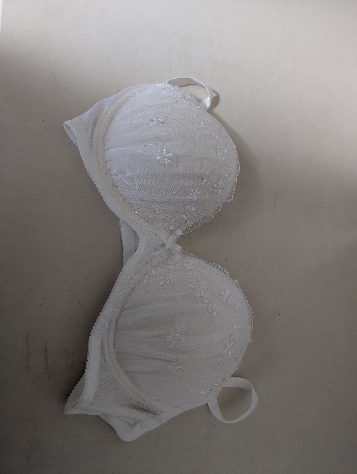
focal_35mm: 24
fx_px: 329
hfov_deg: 56.9
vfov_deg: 71.5
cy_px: 237
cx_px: 178
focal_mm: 6.9
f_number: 1.68
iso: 217
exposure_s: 1/23.8
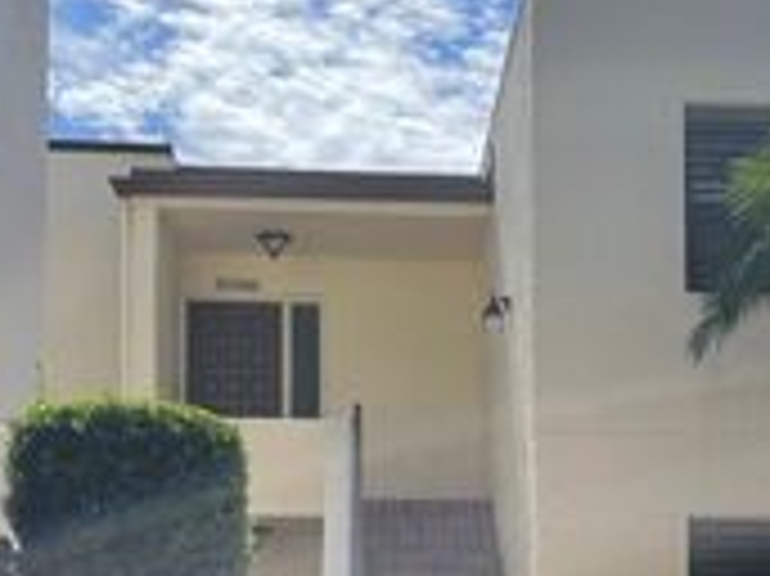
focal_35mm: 76
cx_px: 549
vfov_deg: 18.7
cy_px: 601
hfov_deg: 25.5
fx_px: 1689
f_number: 1.6
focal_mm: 4.2
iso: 32
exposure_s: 1/3509
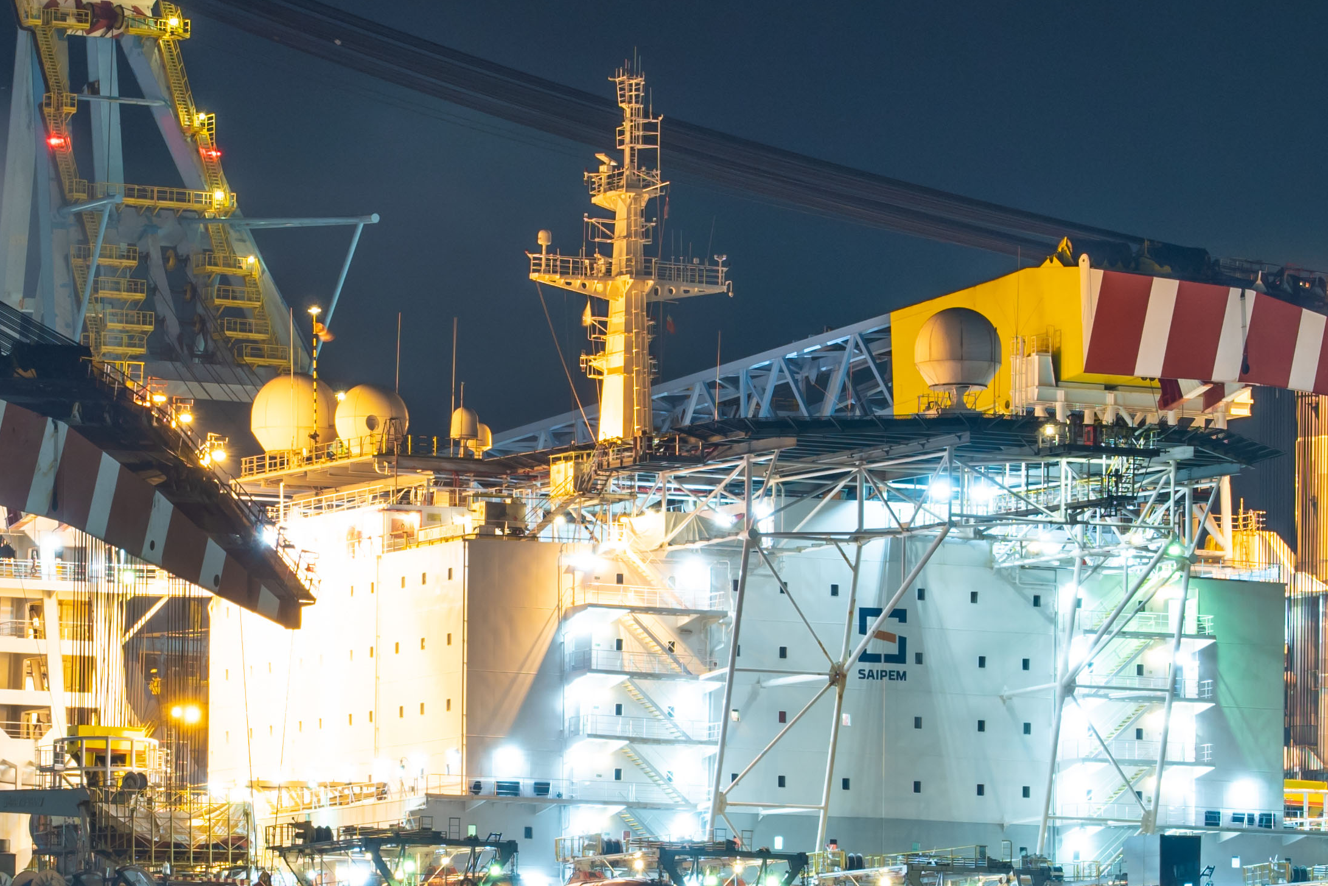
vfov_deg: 5.2
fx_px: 9739
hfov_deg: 7.8
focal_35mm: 264
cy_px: 752
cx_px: 564
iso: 100
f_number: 7.1
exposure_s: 8
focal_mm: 64
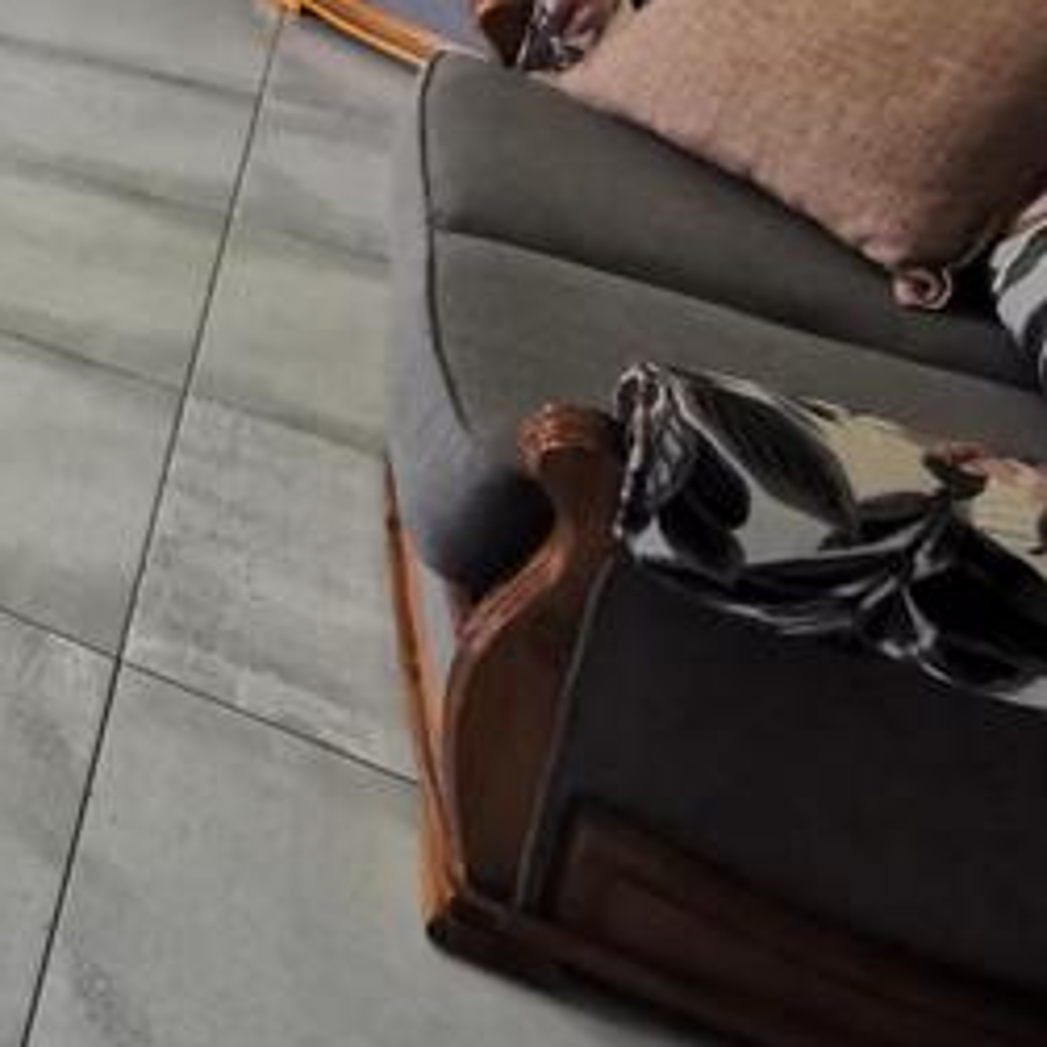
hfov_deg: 25.4
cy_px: -154
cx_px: -617
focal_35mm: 45
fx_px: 1540
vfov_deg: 32.2
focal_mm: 2.35
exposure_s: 1/50
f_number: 2.2
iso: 250
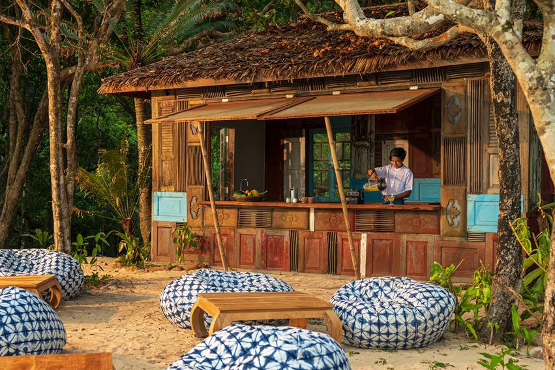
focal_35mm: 46
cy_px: 185
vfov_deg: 29.2
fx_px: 709
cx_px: 278
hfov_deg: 42.8
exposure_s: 1/500
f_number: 4.5
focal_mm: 46
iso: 400
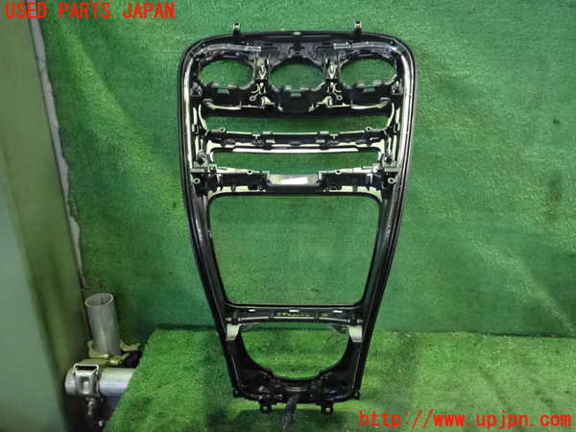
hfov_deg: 60.0
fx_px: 499
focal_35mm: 30
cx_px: 288
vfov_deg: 46.8
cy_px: 216
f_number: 2.3
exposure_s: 1/80
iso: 2000
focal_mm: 5.4
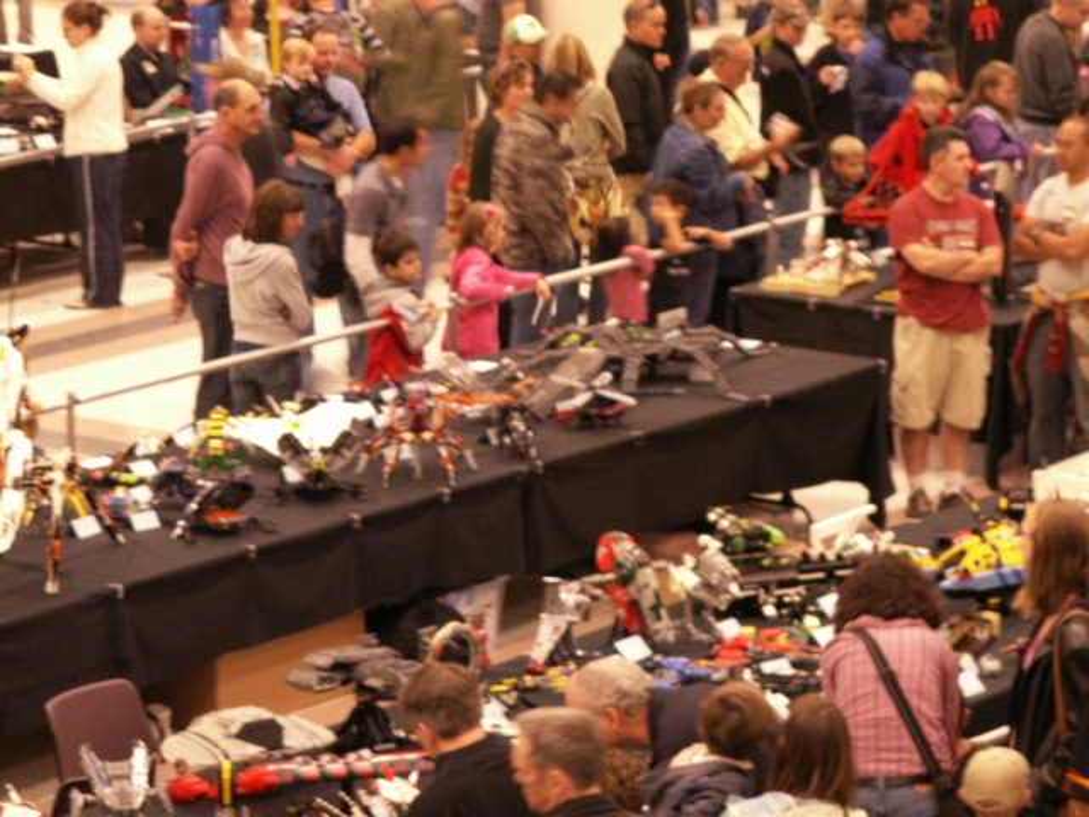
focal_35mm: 148
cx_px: 544
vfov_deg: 10.0
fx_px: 4656
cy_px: 408
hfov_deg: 13.3
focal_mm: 24.23
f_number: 4
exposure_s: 1/8
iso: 160
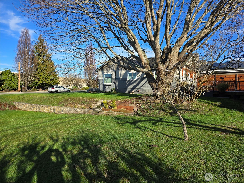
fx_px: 162
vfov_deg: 58.9
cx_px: 122
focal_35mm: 23
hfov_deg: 73.9
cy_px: 92
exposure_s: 1/583
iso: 12
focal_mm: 6.3
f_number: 1.7
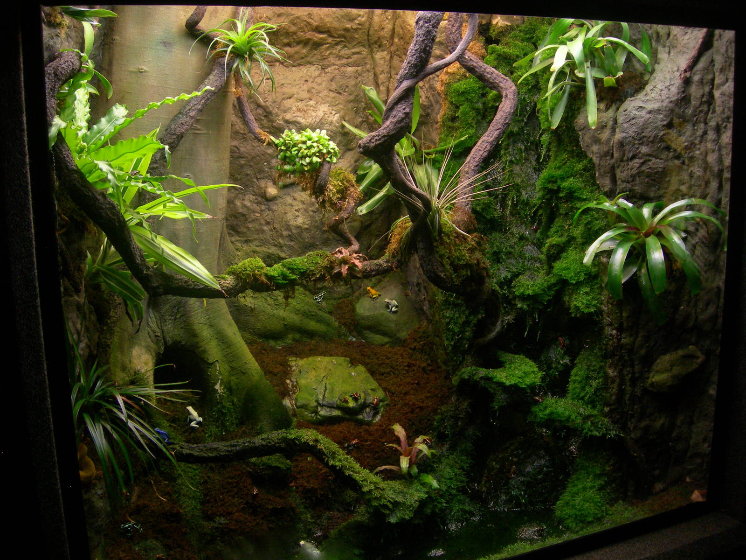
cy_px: 280
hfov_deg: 49.0
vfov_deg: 37.7
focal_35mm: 38
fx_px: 819
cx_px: 373
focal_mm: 7.8
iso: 200
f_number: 2.8
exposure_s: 1/60
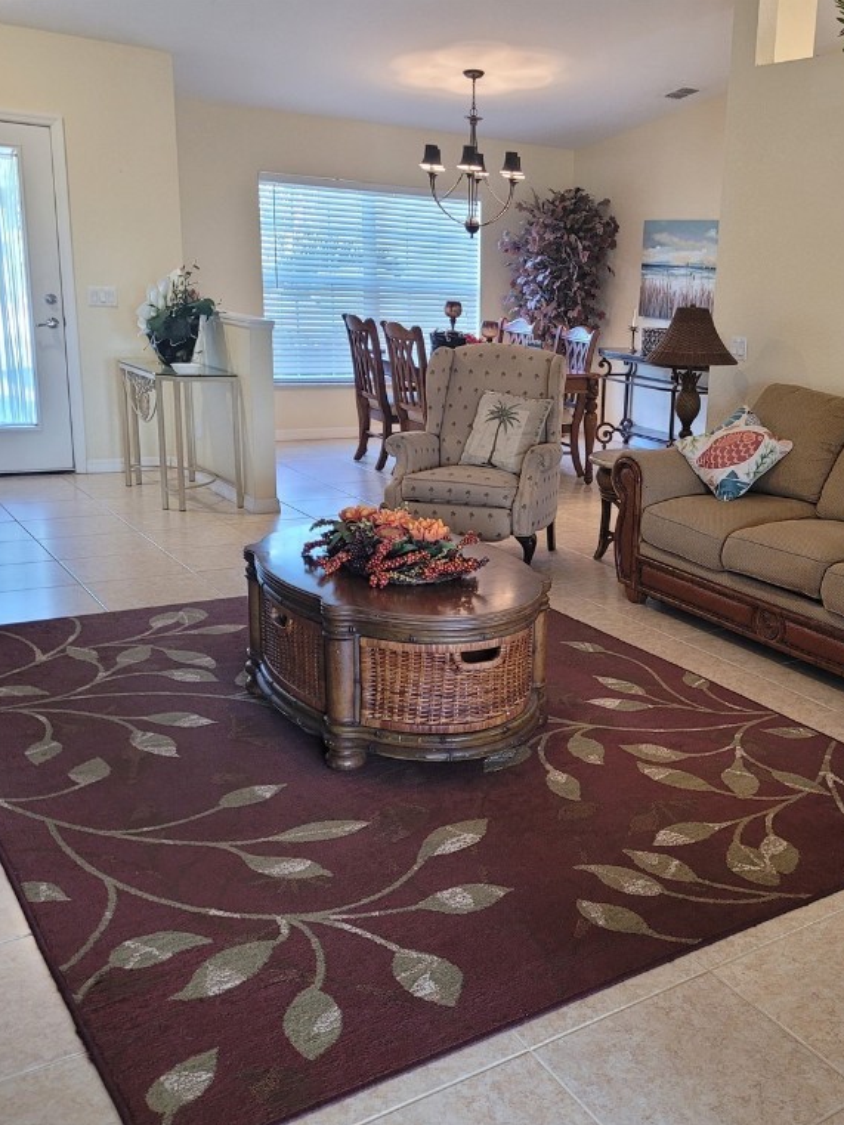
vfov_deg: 52.6
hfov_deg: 39.1
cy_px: 563
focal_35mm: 35
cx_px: 675
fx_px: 1137
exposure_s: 1/60
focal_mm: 5.4
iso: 250
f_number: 1.8
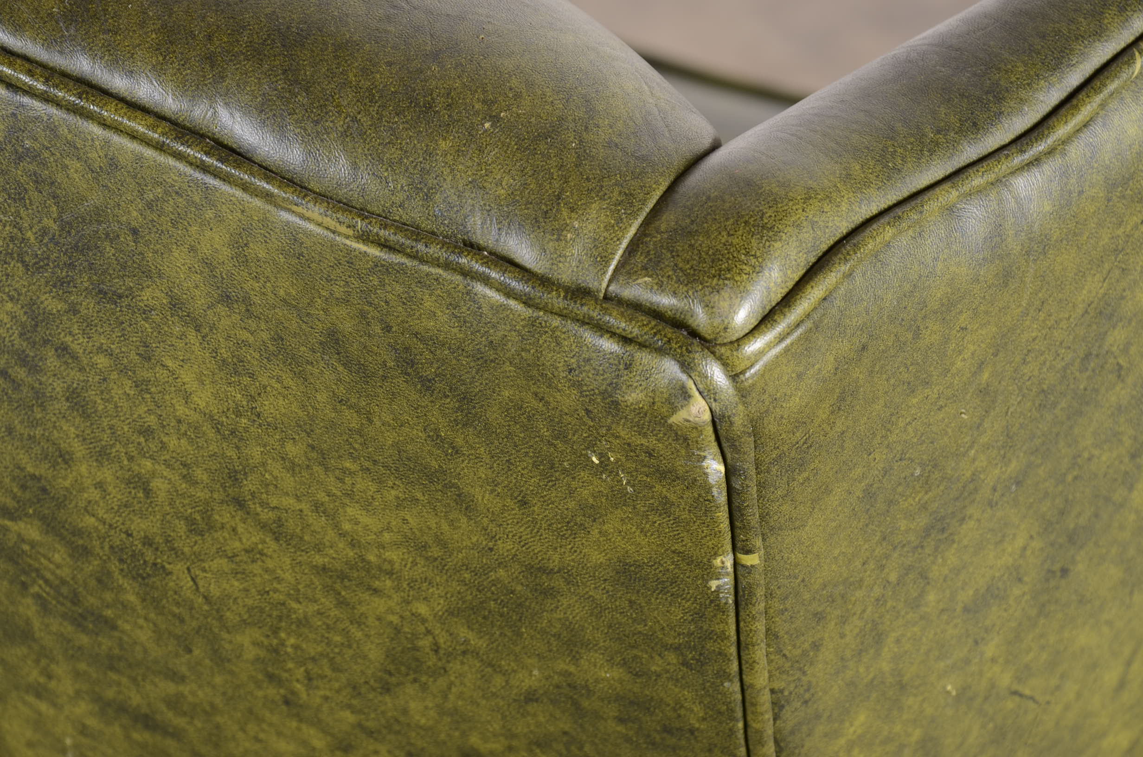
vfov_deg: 8.7
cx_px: 572
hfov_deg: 13.1
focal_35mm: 158
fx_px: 4990
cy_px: 378
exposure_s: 1/125
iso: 160
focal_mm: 105
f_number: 10
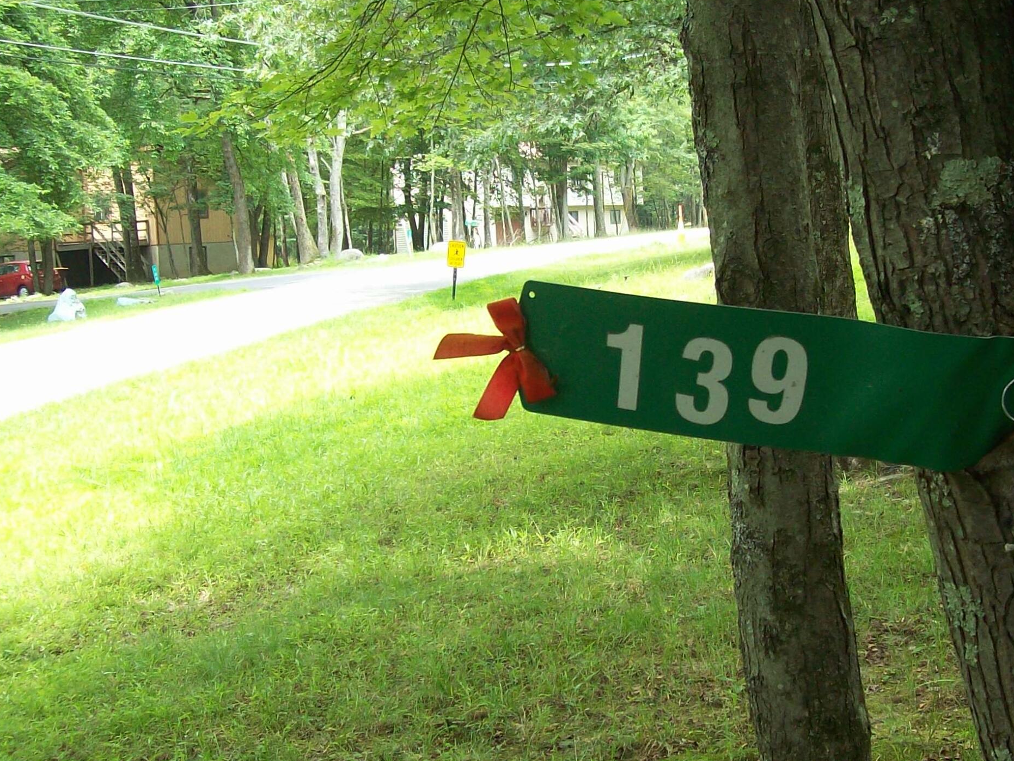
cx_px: 618
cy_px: 440
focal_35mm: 58
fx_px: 1699
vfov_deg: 25.2
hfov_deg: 33.1
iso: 80
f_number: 2.7
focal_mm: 6
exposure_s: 1/107
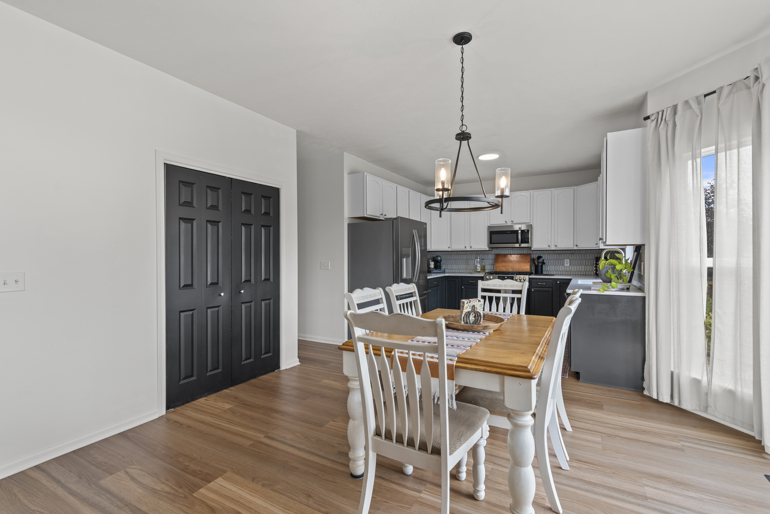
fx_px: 342
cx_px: 385
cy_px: 257
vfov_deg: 73.8
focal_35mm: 16
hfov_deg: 96.7
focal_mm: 16
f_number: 7.1
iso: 320
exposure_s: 1/6
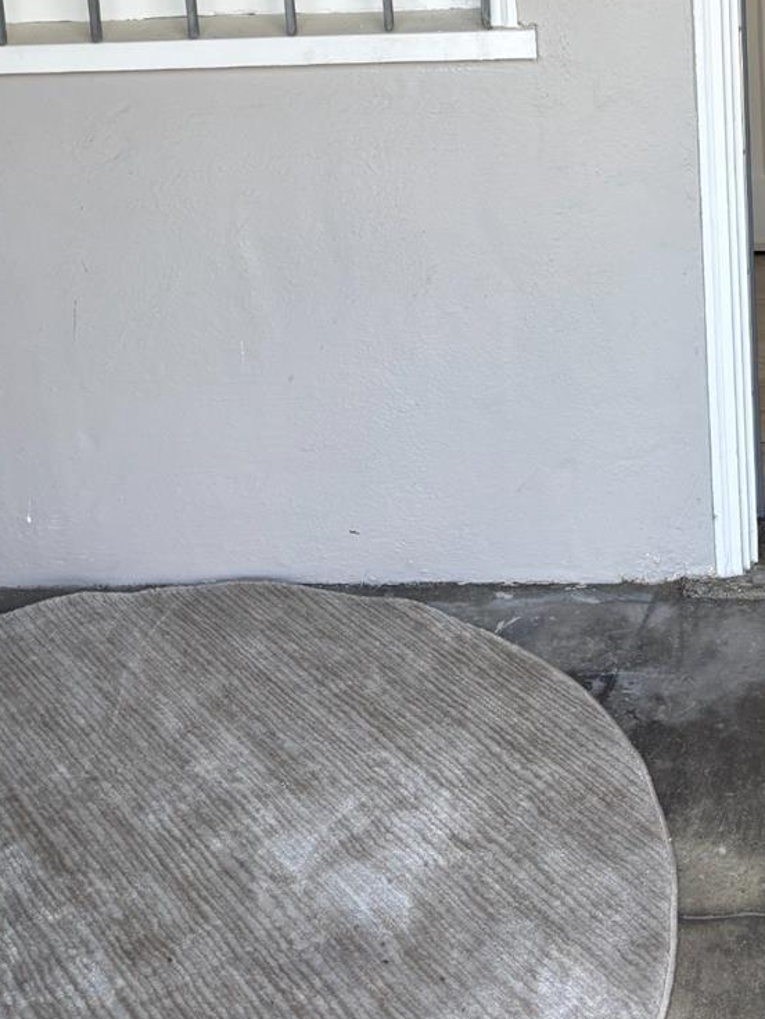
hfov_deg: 26.7
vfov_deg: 33.4
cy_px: 27
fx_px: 1560
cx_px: 674
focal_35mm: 53
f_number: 1.6
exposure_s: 1/204
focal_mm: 5.96
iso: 40
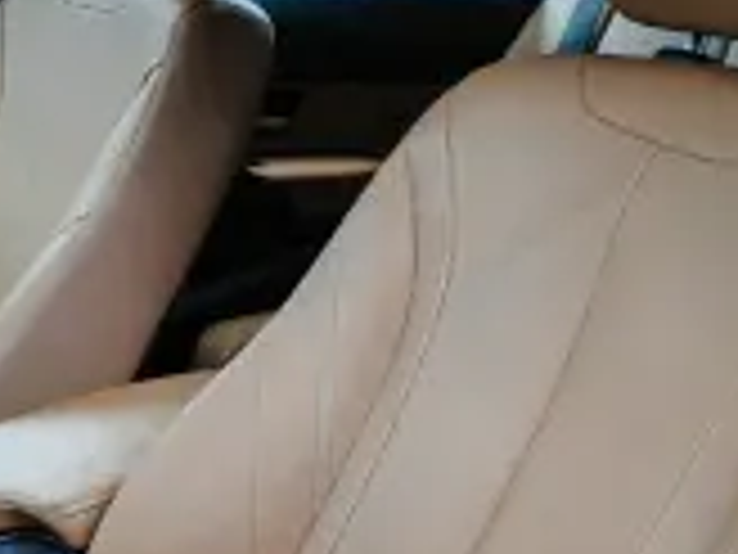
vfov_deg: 25.0
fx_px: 1215
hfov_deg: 33.7
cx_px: 288
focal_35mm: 57
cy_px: 486
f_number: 1.6
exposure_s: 1/220
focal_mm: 5.4
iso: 3200
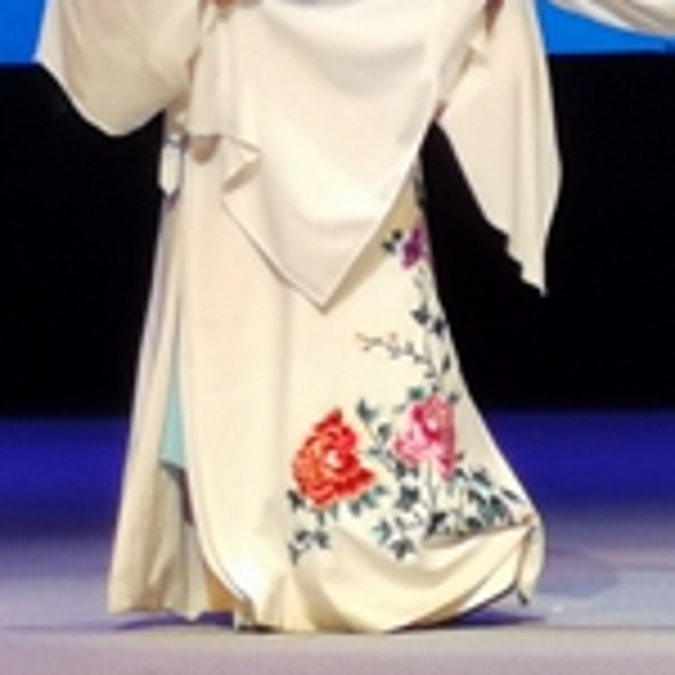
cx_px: 338
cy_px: -205
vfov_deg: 3.4
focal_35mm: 519
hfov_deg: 3.4
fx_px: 11450
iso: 80
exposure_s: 1/120
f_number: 2.4
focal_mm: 7.48
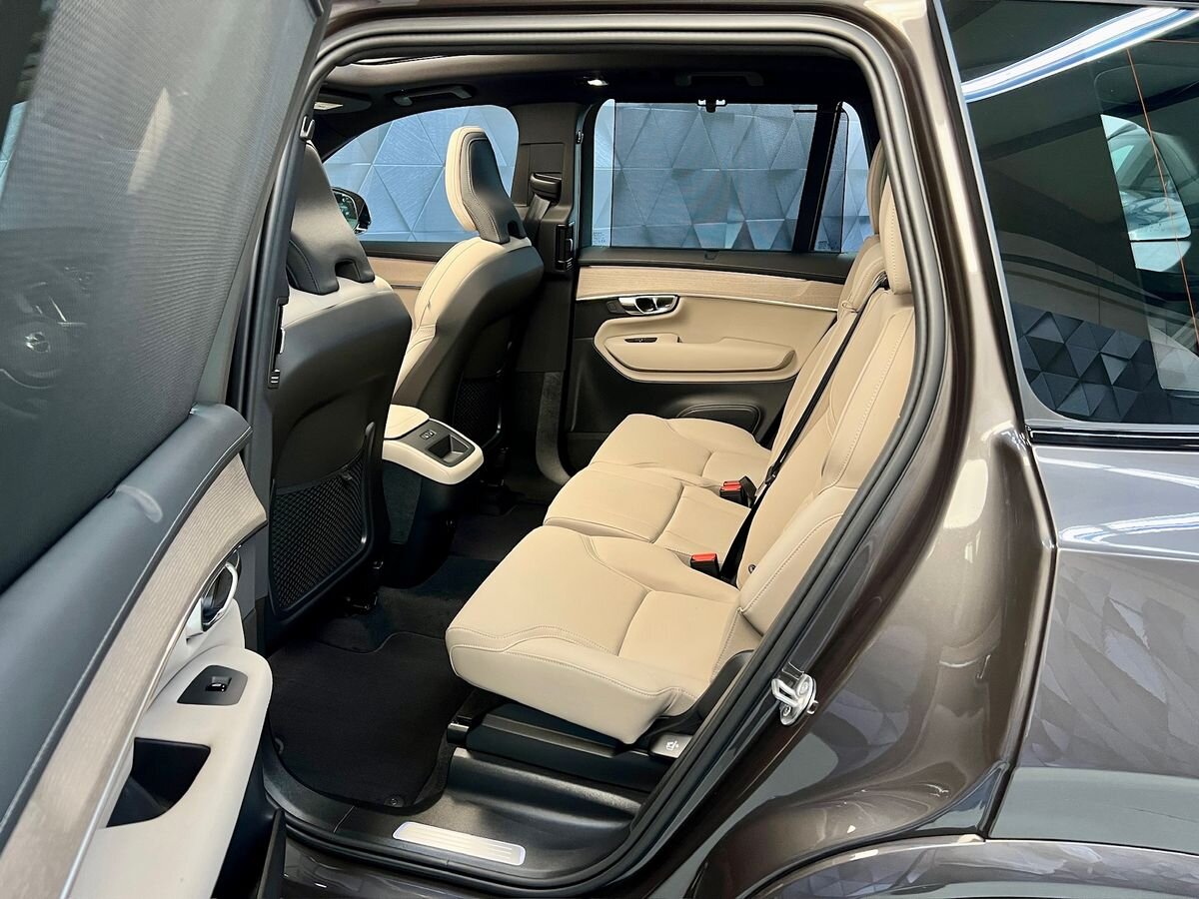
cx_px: 600
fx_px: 901
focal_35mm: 26
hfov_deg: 67.3
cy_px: 450
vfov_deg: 53.1
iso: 200
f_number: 1.5
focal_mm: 5.7
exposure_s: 1/60
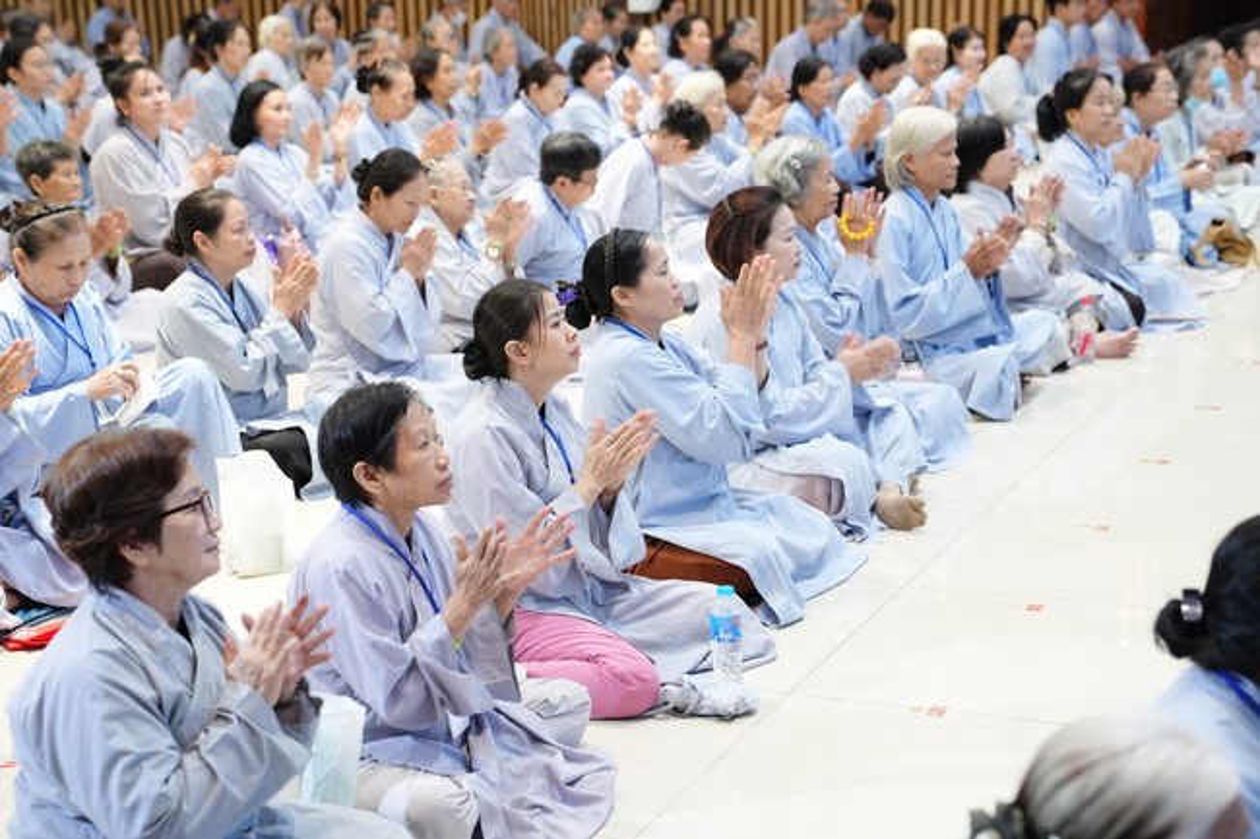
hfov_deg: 27.7
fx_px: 2554
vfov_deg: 18.7
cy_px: 420
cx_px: 630
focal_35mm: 73
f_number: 4.5
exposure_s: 1/80
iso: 3200
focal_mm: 73
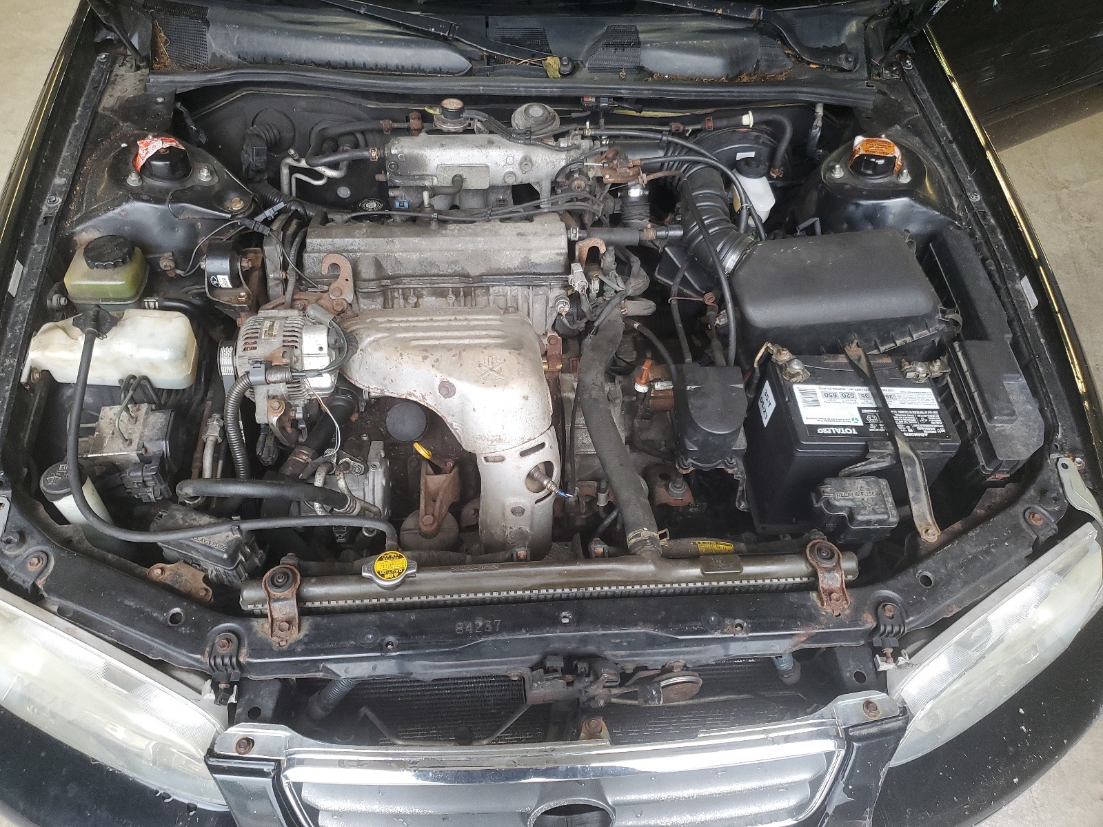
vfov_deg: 53.1
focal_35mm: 26
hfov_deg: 67.3
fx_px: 828
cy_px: 414
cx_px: 552
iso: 97
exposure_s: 1/120
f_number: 1.5
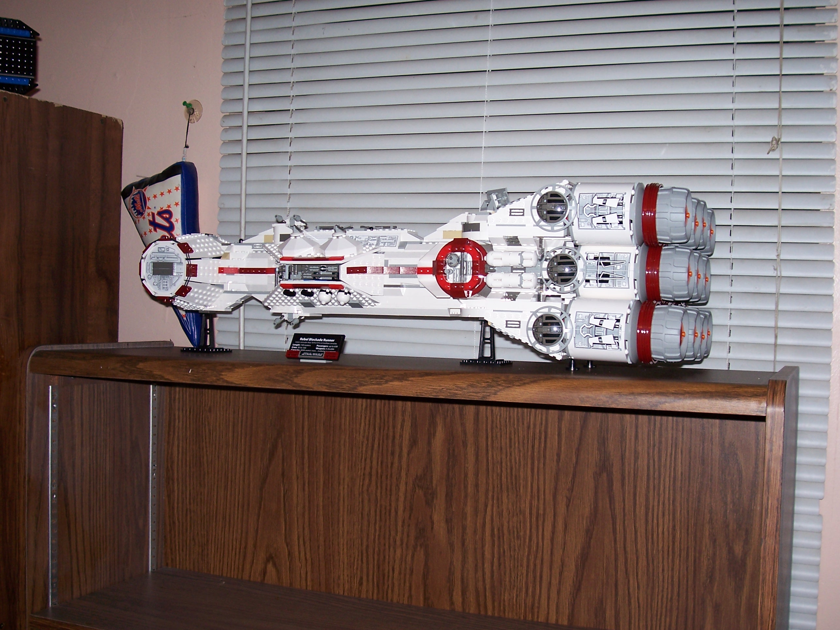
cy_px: 315
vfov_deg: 34.3
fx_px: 1019
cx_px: 420
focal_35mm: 42
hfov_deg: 44.8
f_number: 3
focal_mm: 7
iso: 80
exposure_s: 1/60
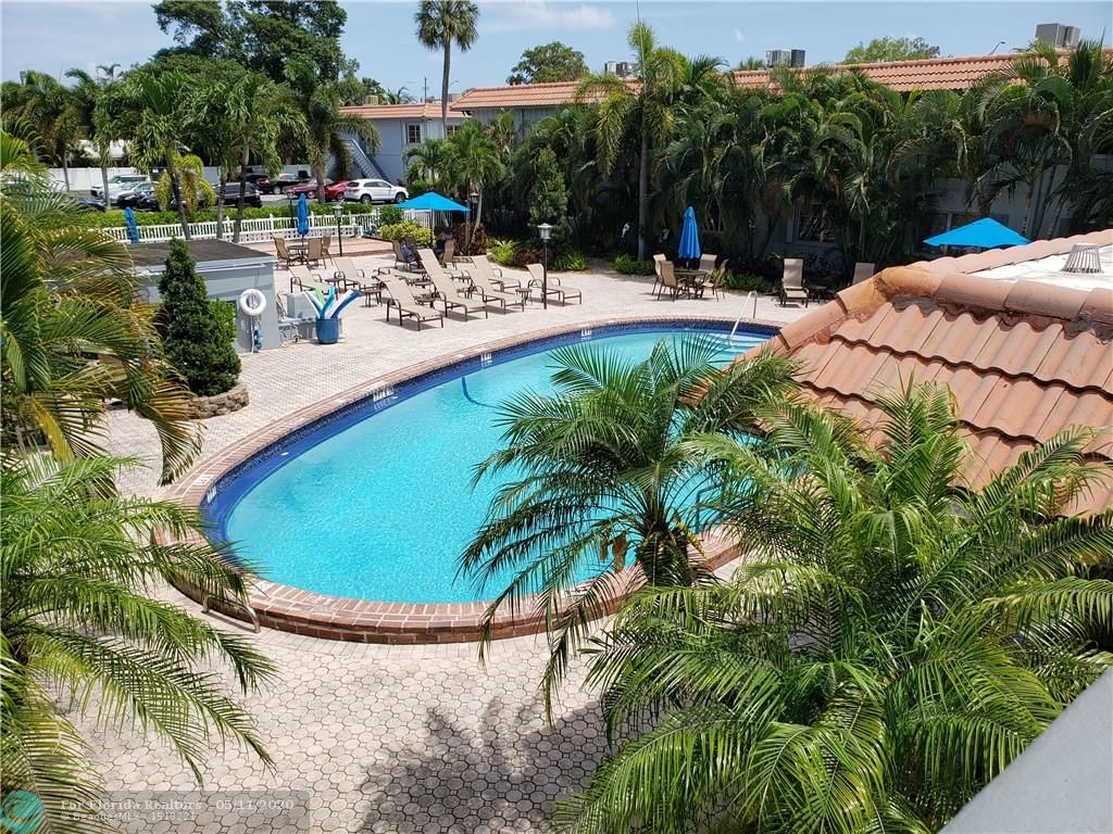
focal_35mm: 26
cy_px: 417
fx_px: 836
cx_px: 556
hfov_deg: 67.3
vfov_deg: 53.1
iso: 50
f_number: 2.4
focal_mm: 4.3
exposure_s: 1/1623
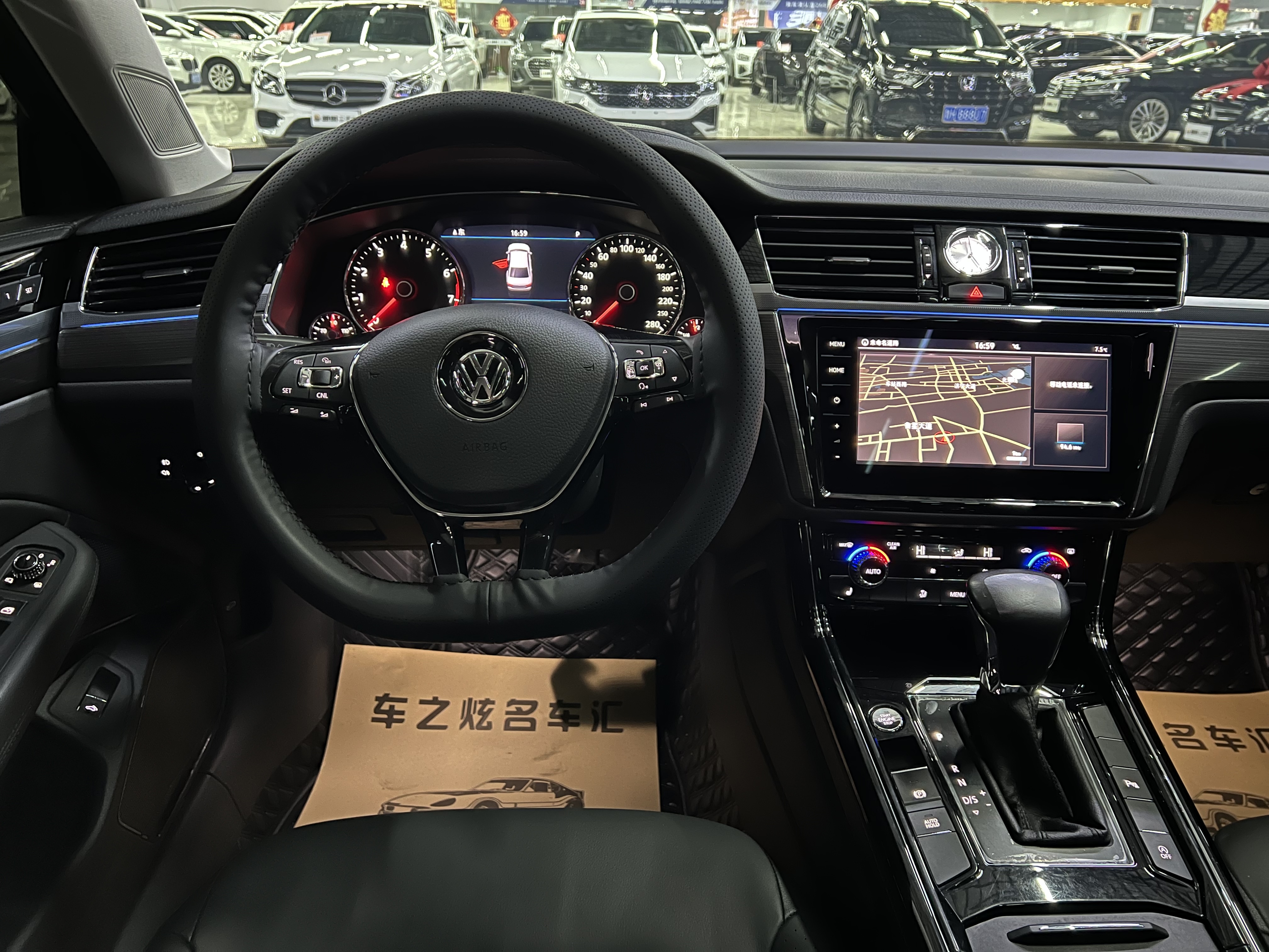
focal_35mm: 26
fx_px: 953
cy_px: 476
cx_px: 634
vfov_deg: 53.1
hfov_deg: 67.3
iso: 1000
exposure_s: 1/20
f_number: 1.5
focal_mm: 5.7
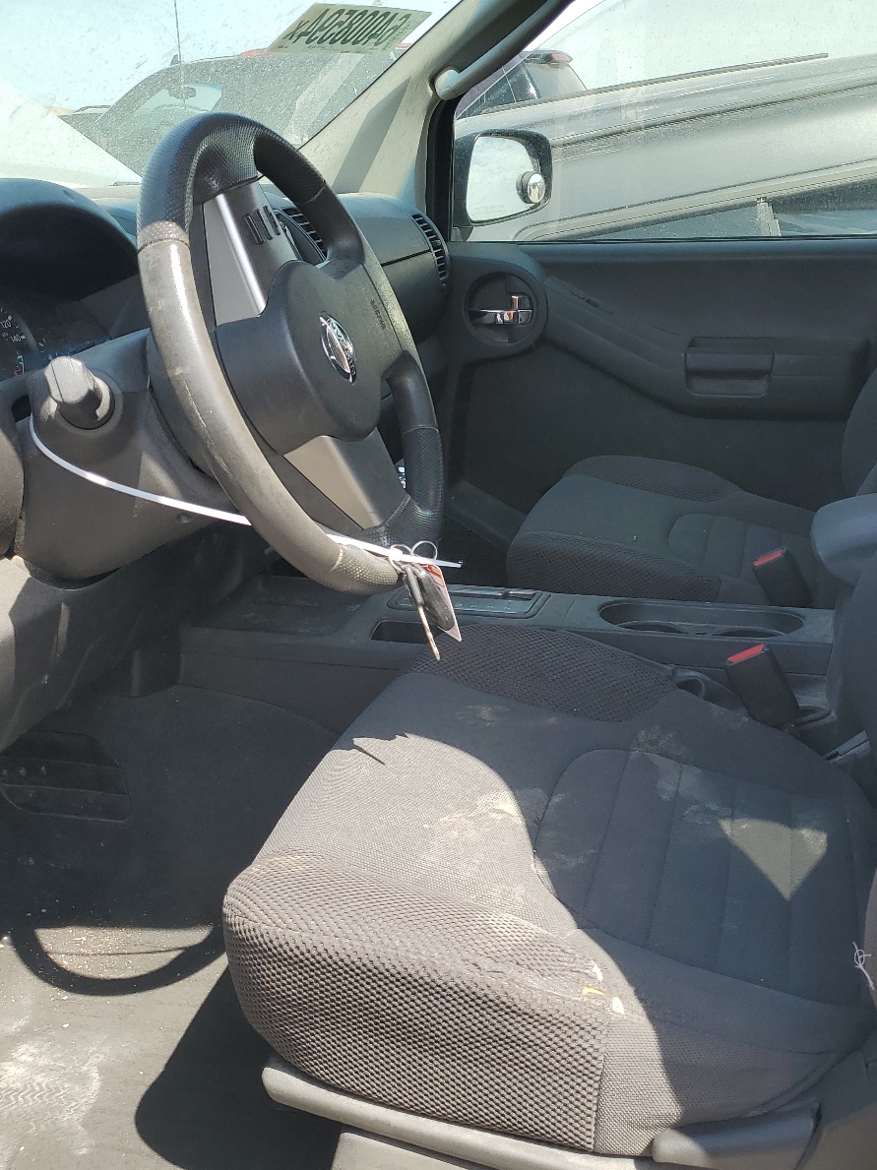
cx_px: 516
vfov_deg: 52.6
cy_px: 588
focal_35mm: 35
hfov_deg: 40.5
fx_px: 1183
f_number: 1.5
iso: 50
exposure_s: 1/909
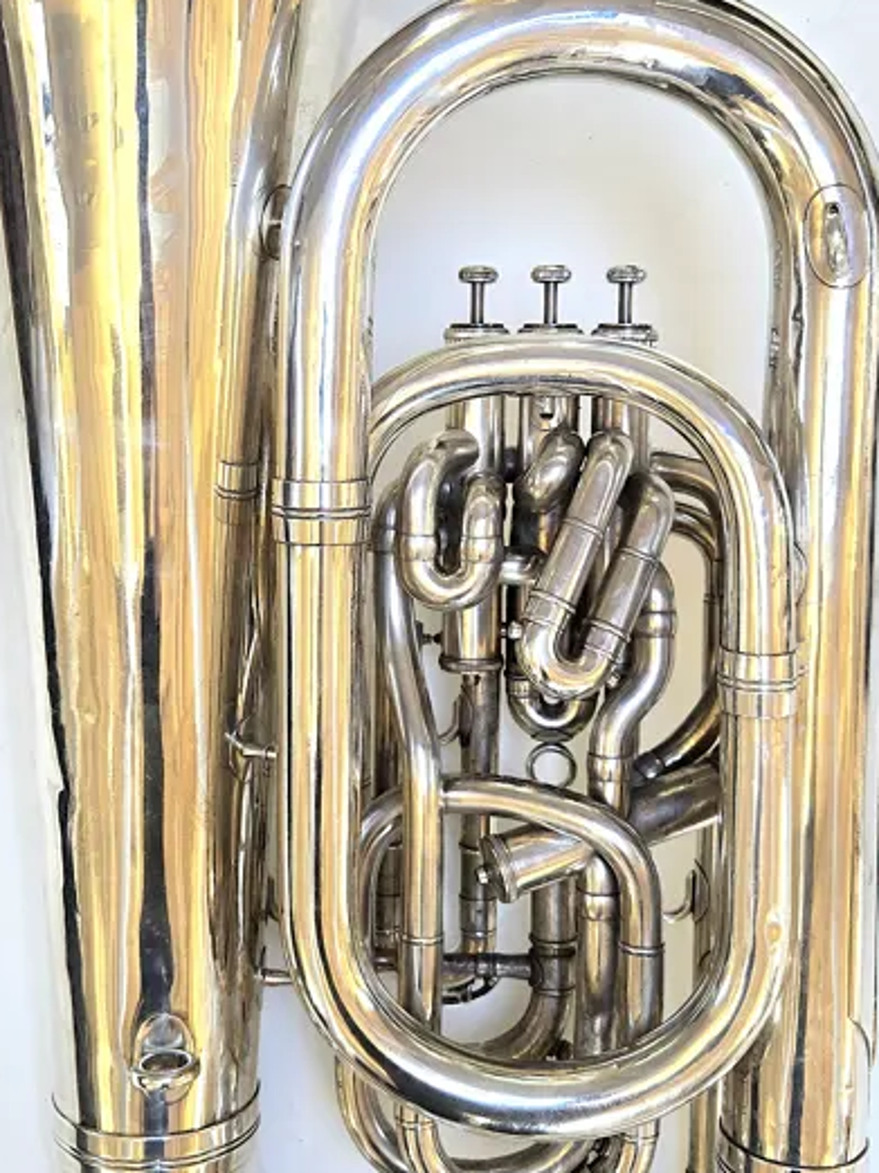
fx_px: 1593
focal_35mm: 47
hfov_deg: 30.8
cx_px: 351
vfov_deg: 40.3
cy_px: 483
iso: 80
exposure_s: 1/100
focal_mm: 5.4
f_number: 1.8
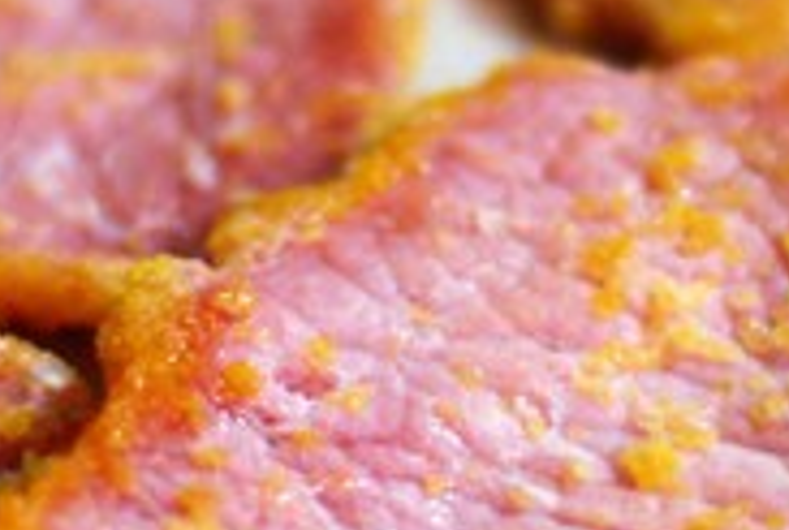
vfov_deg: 5.3
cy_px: 250
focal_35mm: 262
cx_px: 259
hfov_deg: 7.8
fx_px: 5756
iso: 800
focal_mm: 50
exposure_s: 1/60
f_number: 1.8
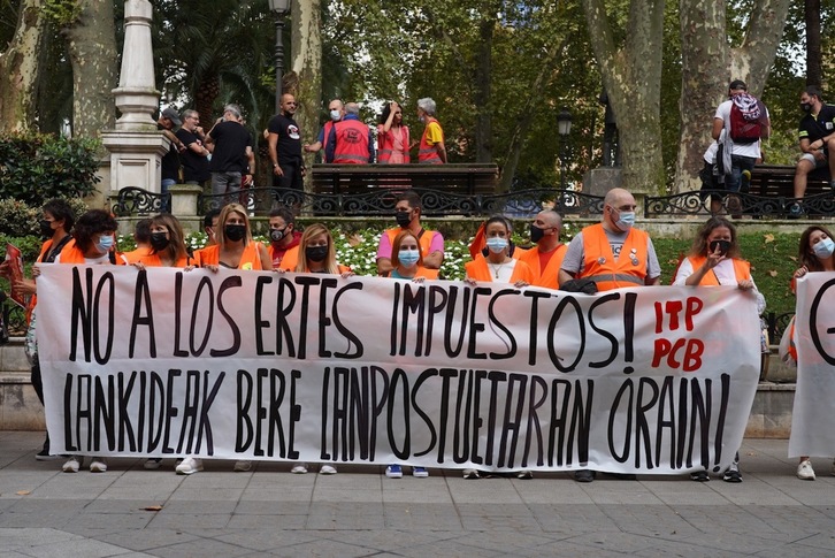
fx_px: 1253
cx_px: 418
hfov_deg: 36.9
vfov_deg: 25.1
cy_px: 279
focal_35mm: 54
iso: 500
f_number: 8
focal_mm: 54
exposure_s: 1/200
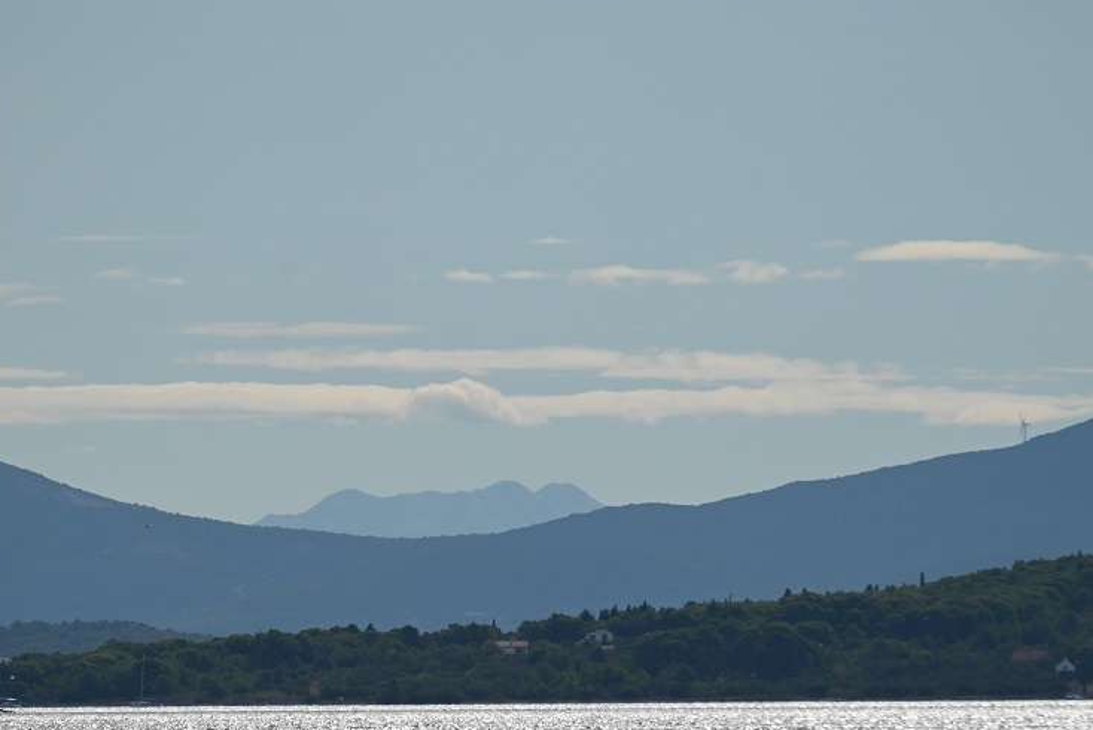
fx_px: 14518
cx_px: 575
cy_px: 527
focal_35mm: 478
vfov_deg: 2.9
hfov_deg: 4.3
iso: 100
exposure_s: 1/1600
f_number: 7.1
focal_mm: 270
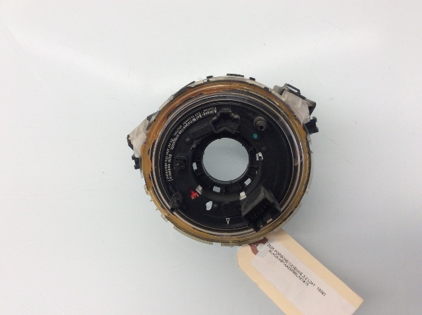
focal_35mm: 32
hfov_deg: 56.9
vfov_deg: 44.1
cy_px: 158
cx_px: 211
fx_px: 390
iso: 50
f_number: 2.4
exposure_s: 1/60
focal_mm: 3.3
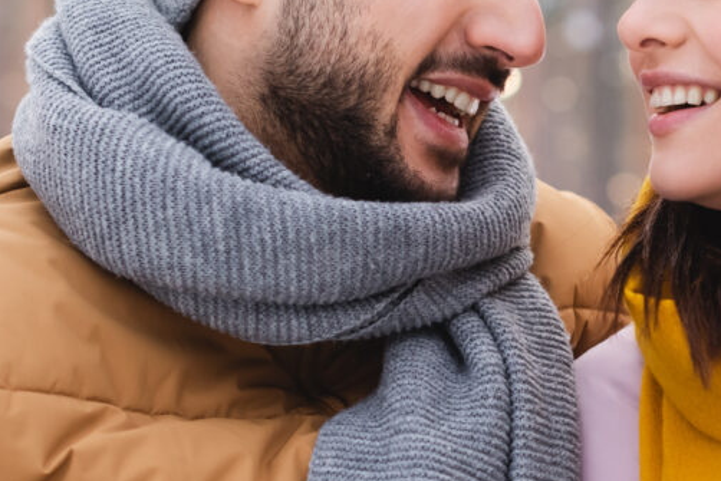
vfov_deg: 9.0
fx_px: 3065
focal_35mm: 153
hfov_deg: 13.3
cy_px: 282
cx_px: 596
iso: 160
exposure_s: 1/250
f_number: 3.2
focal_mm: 50
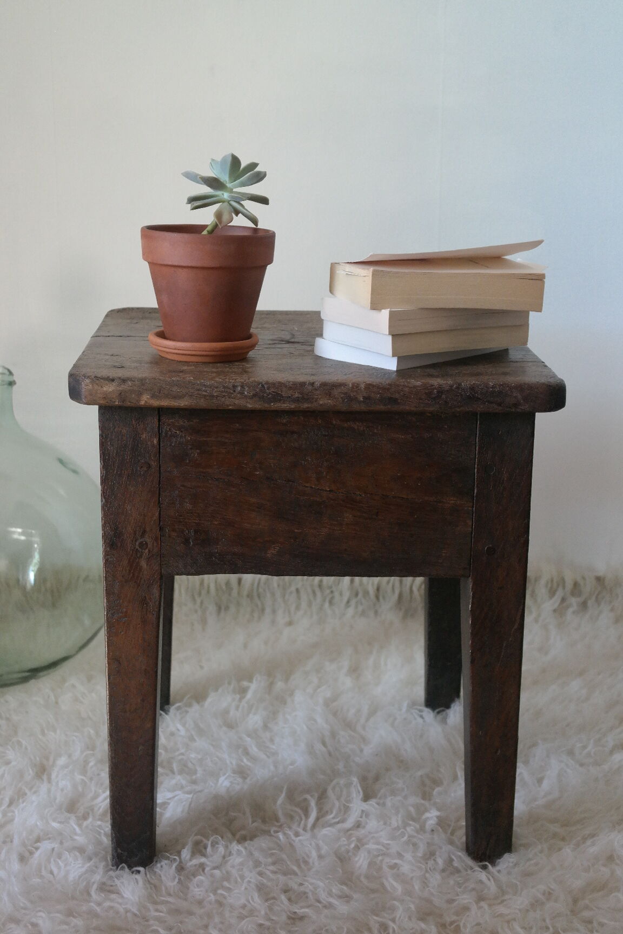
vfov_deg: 37.5
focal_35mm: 53
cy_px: 467
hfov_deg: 25.5
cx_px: 312
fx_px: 1376
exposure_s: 1/60
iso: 1600
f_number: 4.5
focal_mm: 35
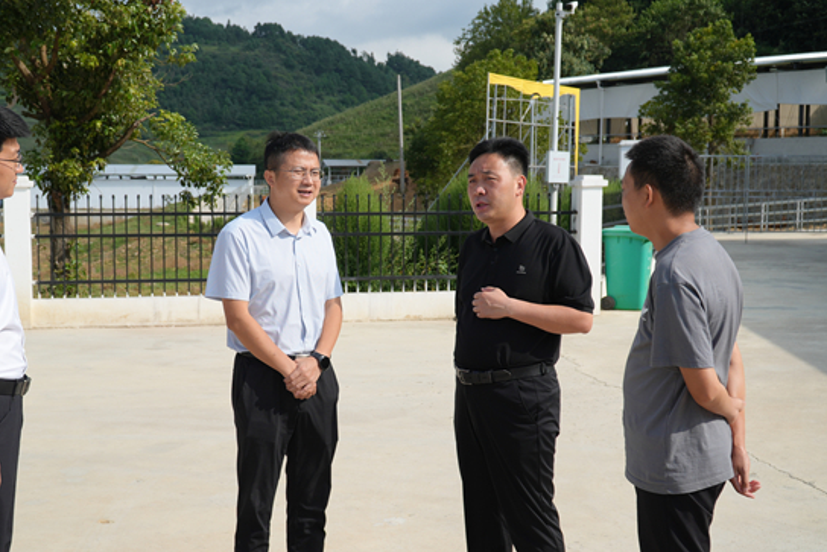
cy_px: 297
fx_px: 988
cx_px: 356
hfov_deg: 45.3
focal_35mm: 43
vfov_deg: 31.2
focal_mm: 24
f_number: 4.5
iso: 100
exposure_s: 1/1250
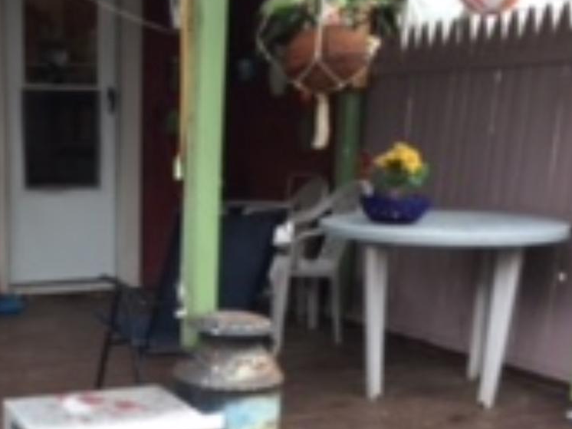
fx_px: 925
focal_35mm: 56
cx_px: 90
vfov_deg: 25.6
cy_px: 342
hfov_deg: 33.1
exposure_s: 1/120
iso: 25
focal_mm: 4.15
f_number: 2.2
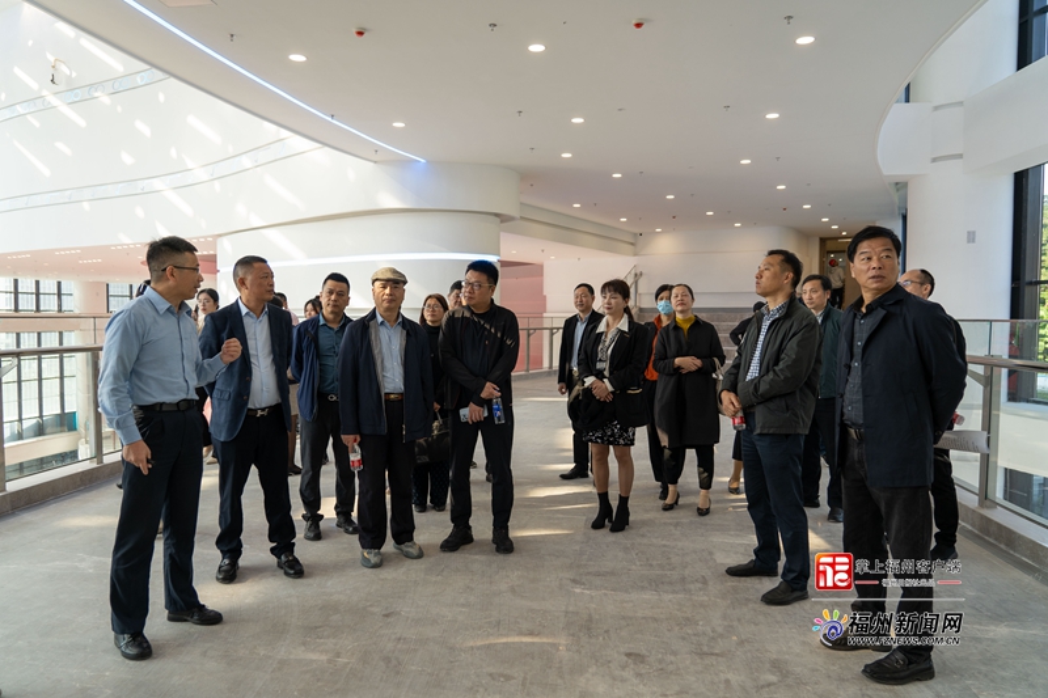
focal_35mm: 24
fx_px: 698
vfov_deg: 53.1
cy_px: 349
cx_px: 524
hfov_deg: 73.8
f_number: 4
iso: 160
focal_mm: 24
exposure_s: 1/100
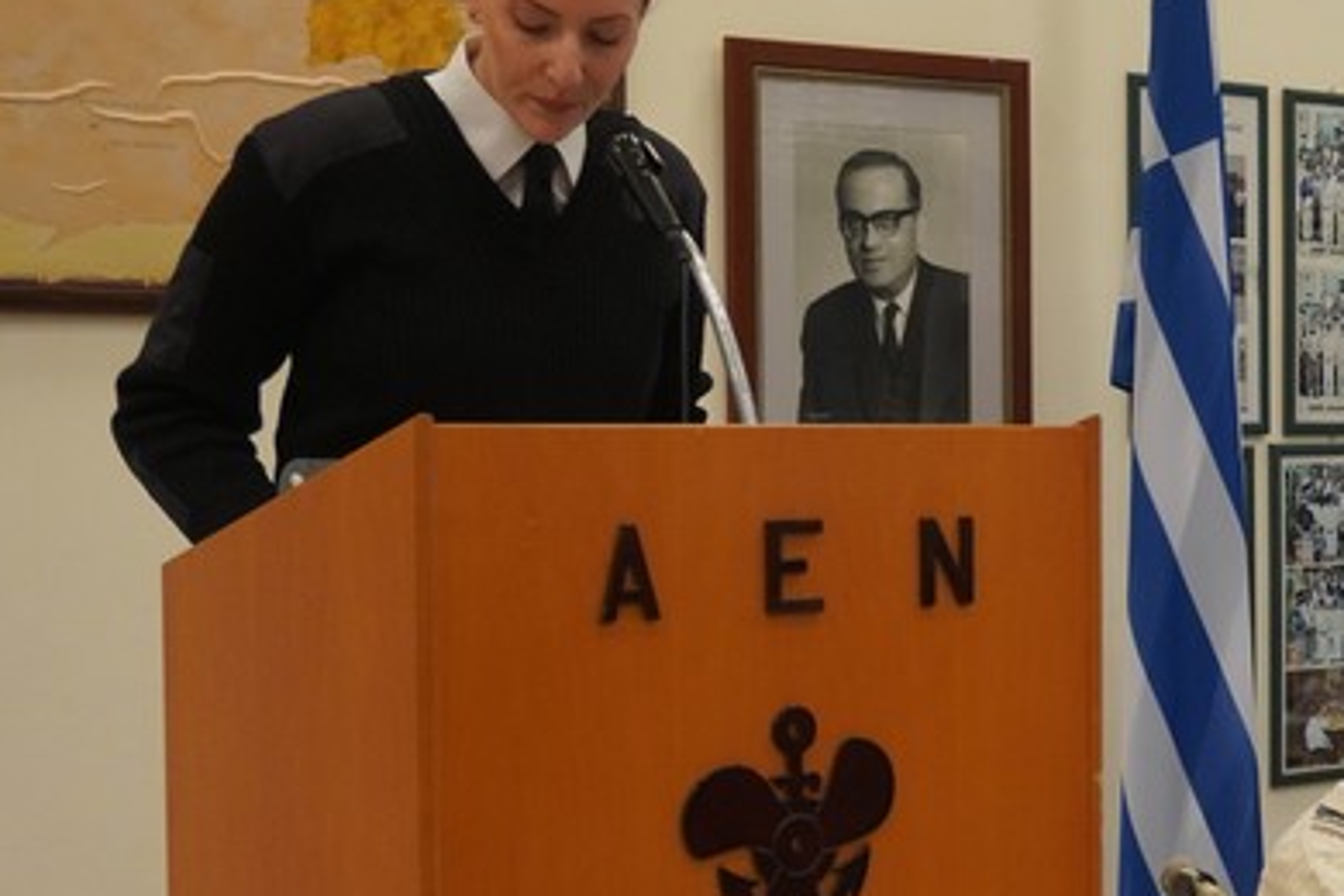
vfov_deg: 16.4
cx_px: 1437
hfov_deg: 23.2
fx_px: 3098
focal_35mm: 83
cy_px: 579
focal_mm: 24
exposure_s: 1/160
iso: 1250
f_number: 4.5
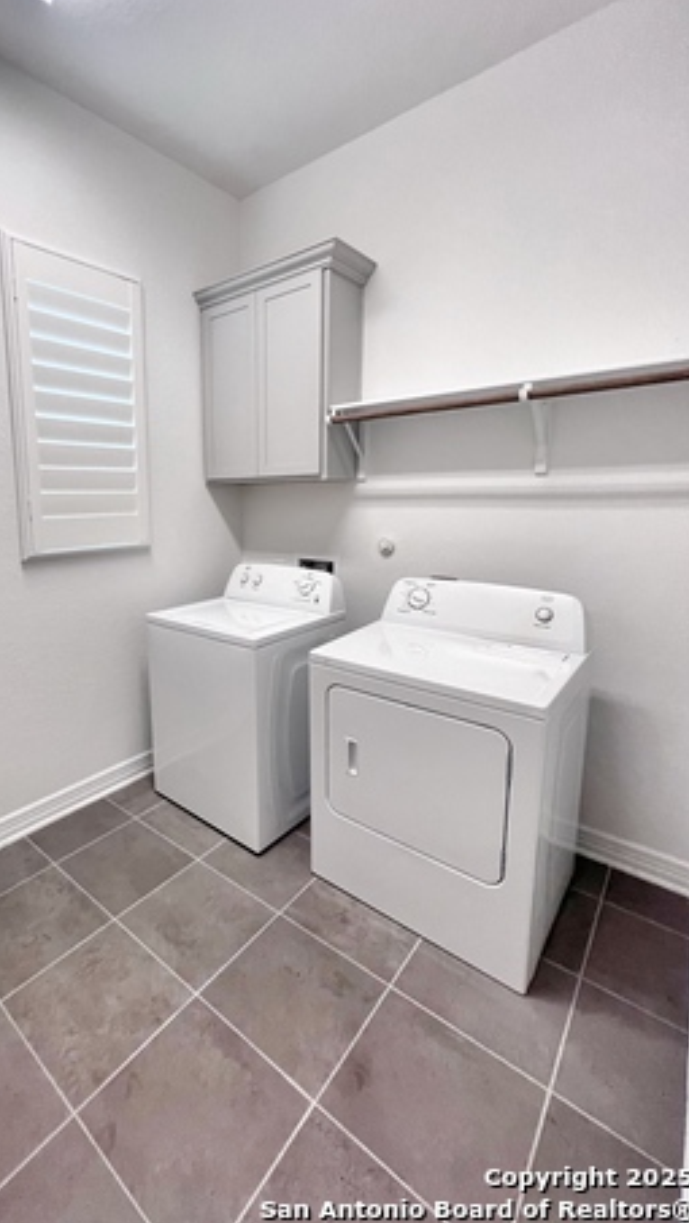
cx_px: 213
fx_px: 487
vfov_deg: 102.9
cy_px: 578
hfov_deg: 68.0
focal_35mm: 15
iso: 125
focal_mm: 1.57
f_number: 1.8
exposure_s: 1/120
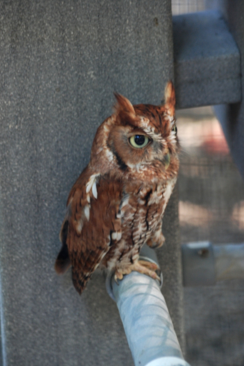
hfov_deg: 5.4
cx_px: 110
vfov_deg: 8.1
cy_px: 186
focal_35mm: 255
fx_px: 2588
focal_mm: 150
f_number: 4.5
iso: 400
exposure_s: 1/15
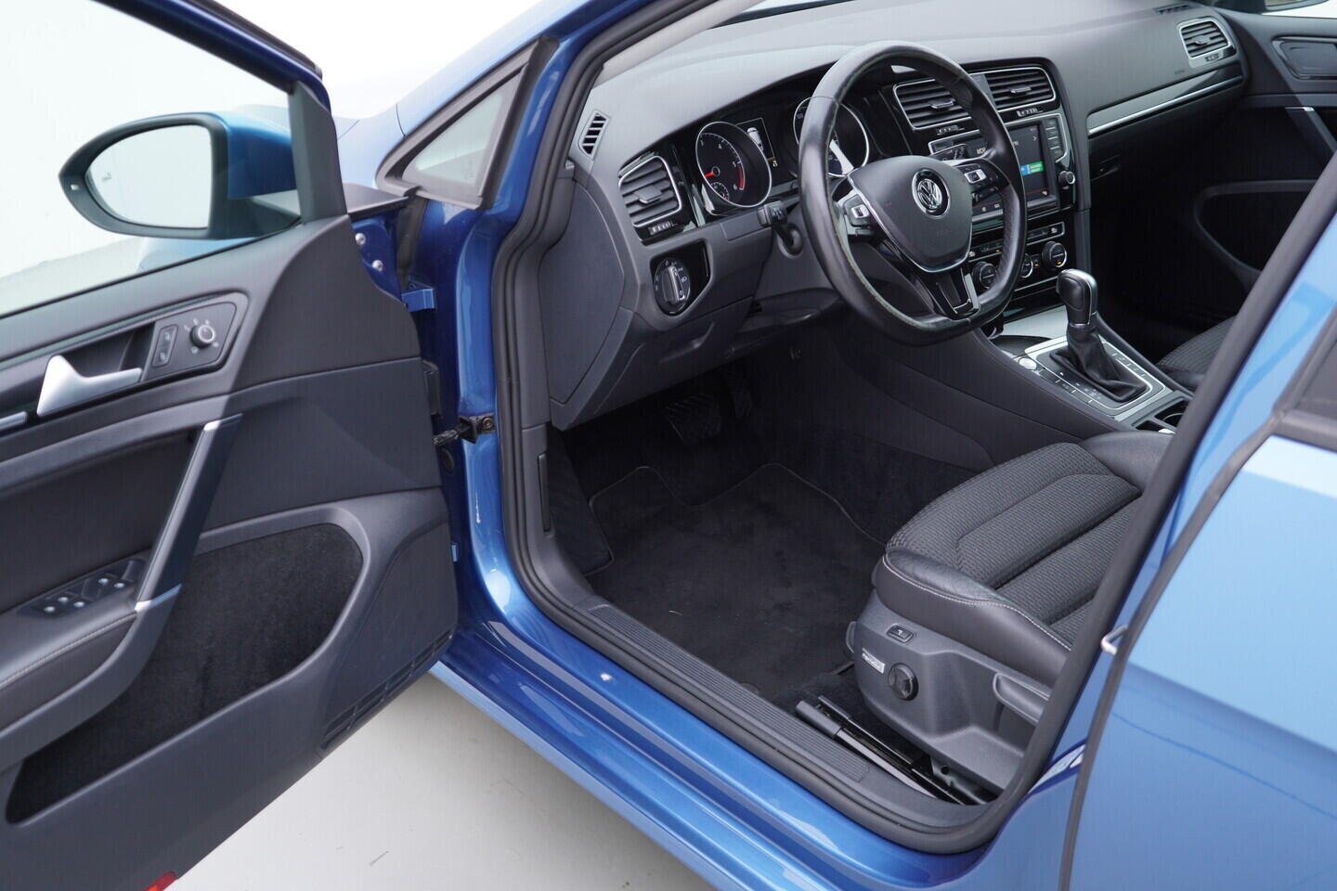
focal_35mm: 36
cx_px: 668
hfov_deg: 53.1
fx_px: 1337
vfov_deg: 36.9
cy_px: 446
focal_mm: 24
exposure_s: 1/40
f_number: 2.8
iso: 125
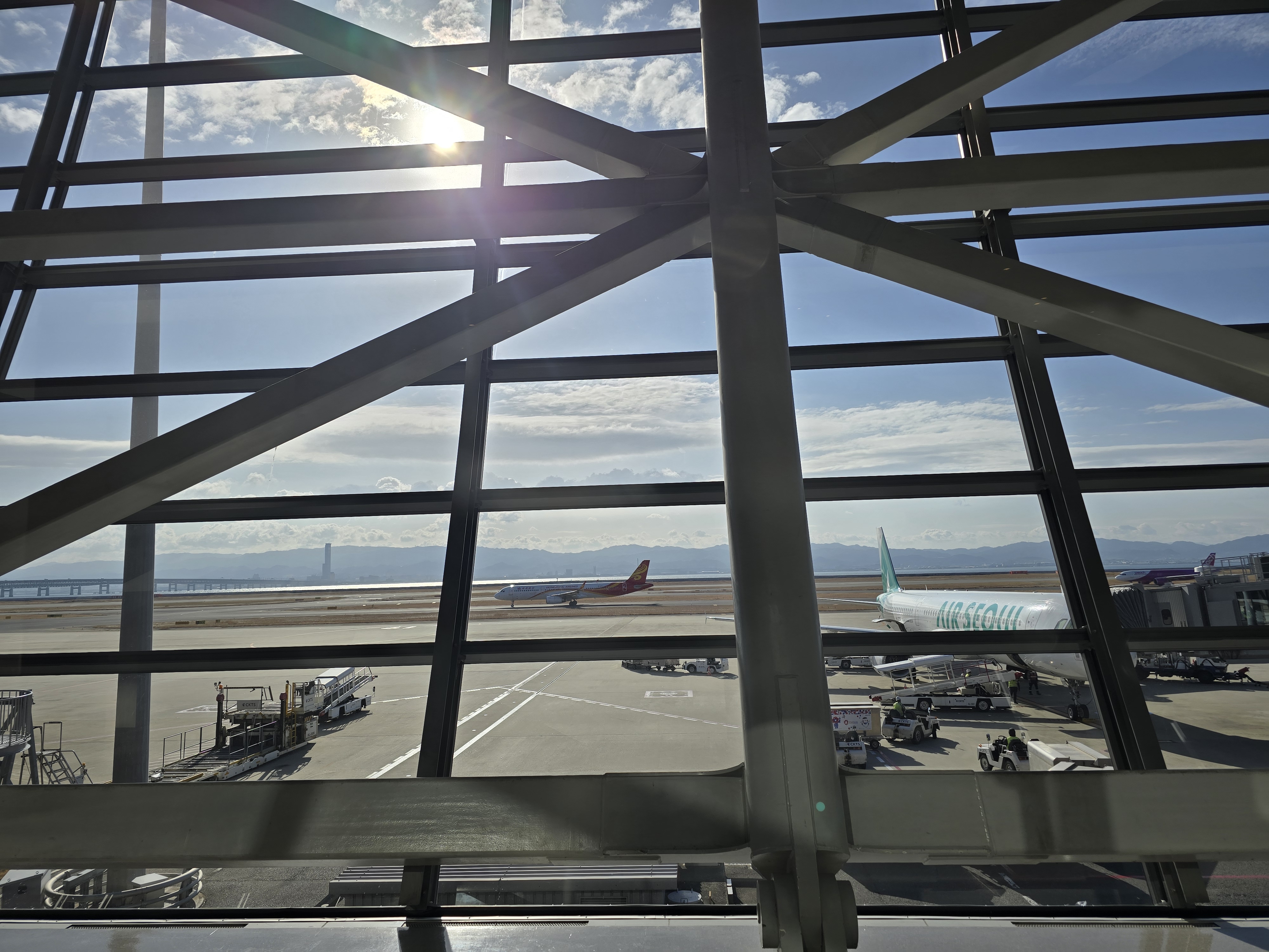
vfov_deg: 58.9
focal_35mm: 23
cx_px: 634
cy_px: 476
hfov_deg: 73.9
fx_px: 843
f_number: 1.7
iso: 12
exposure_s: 1/866
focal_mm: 6.3
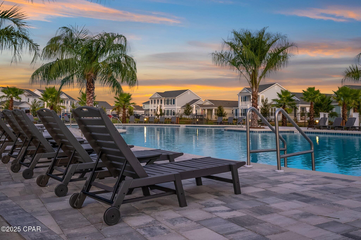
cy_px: 120
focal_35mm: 36
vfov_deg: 36.9
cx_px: 180
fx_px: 361
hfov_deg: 53.1
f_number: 9
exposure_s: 1/25
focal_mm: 24
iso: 250
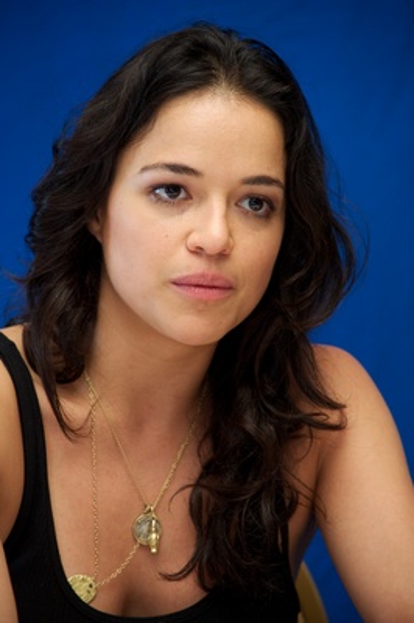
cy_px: 312
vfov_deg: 10.3
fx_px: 3456
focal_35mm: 200
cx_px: 207
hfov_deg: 6.9
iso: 1000
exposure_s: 1/60
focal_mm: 200
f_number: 5.6
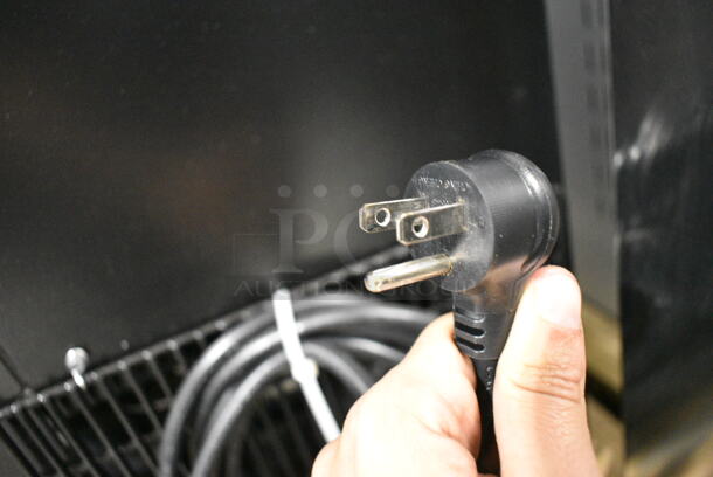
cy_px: 238
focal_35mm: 27
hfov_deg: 67.3
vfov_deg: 48.0
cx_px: 356
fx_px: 535
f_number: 3.5
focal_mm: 18
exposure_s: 1/50
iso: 6400
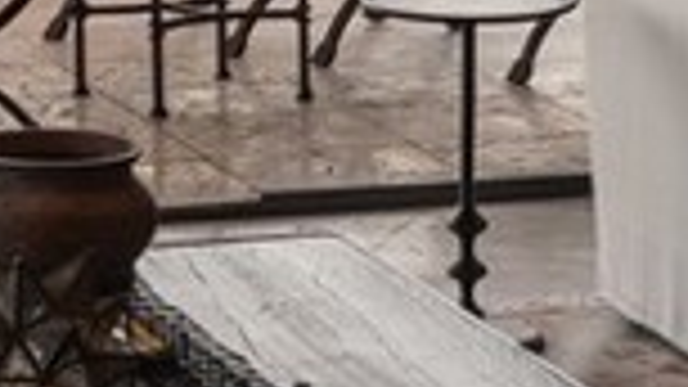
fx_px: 3849
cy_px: -412
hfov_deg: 10.2
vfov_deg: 5.6
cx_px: 333
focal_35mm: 211
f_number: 5
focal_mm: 20
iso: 1000
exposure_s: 1/30
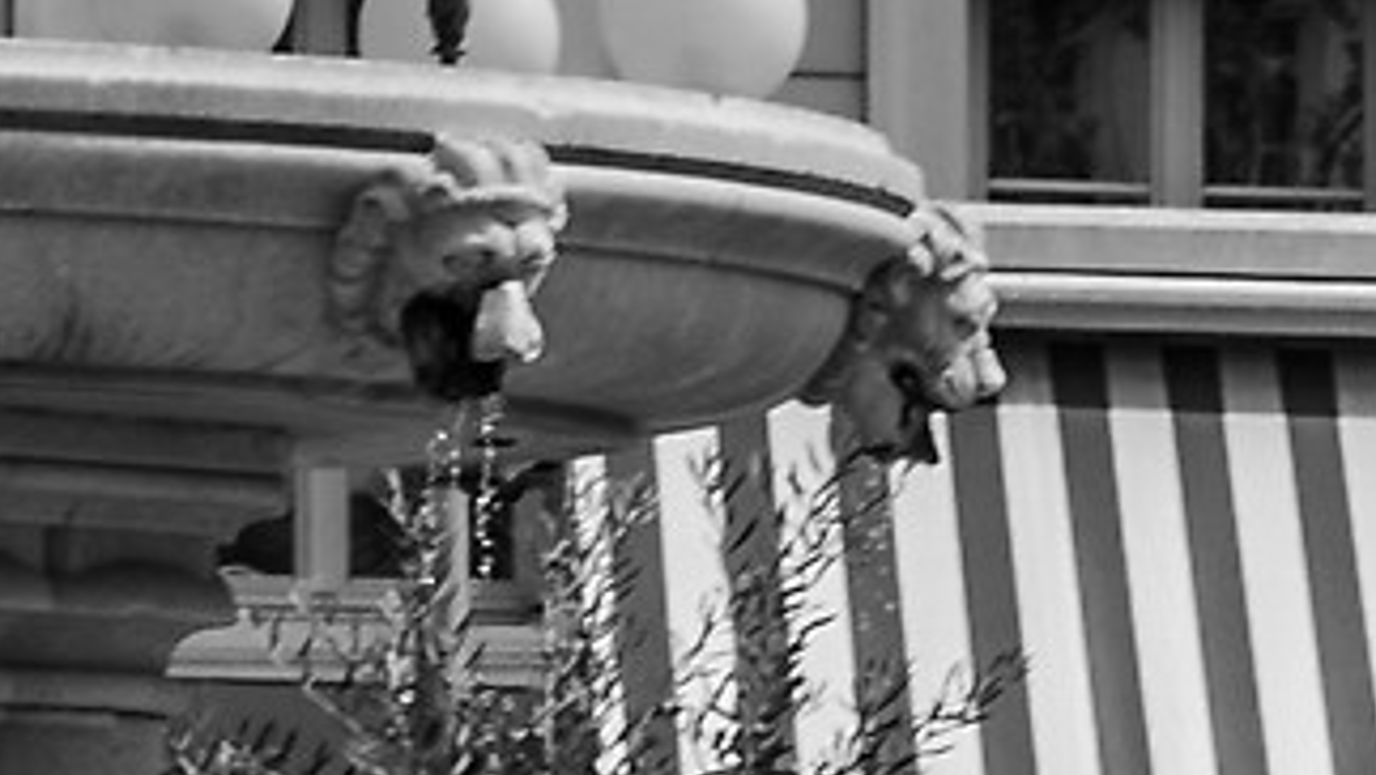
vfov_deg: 2.1
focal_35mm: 559
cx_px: 4805
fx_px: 20404
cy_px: 2898
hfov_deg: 3.7
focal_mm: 48
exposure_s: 1/640
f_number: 6.3
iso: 100
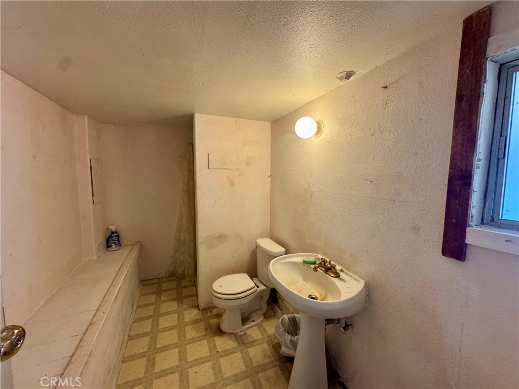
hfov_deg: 102.1
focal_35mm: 14
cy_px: 194
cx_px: 260
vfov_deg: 85.7
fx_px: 210
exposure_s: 1/60
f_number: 2.2
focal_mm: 2.22
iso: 250
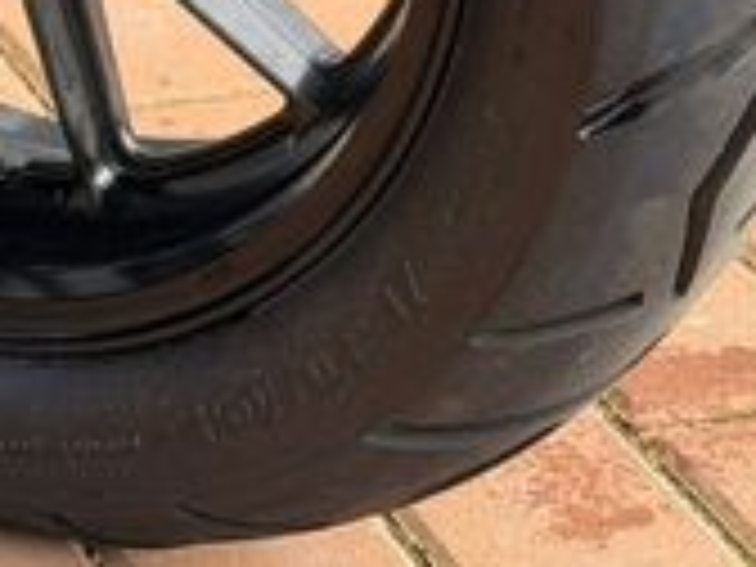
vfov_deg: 8.0
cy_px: -279
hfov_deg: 10.7
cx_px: -76
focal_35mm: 183
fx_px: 3997
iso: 100
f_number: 1.78
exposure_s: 1/875
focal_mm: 6.76
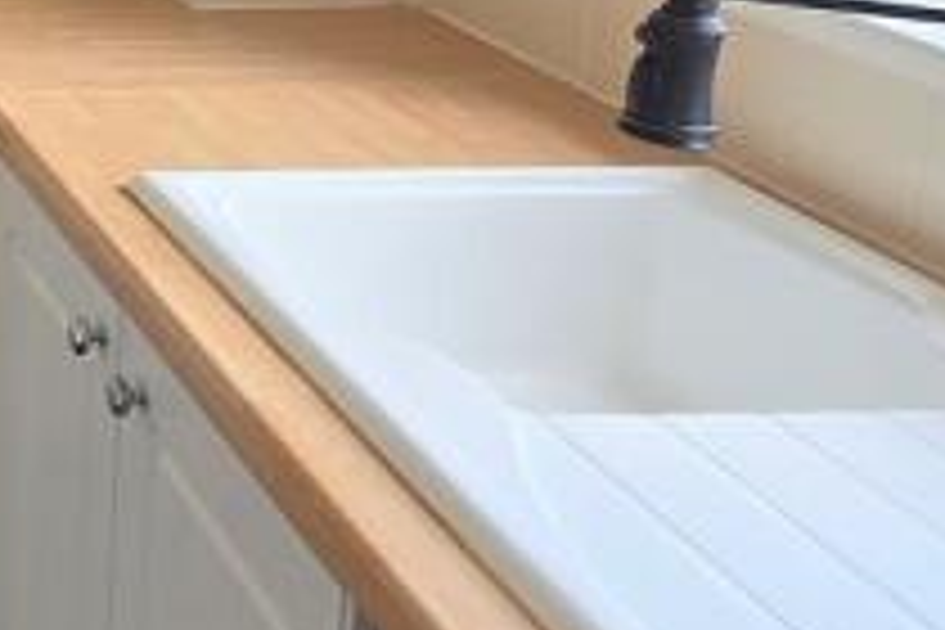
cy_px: -135
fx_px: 1732
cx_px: -477
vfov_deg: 19.4
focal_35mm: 66
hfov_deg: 24.0
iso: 50
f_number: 2.2
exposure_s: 1/109
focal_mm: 2.2
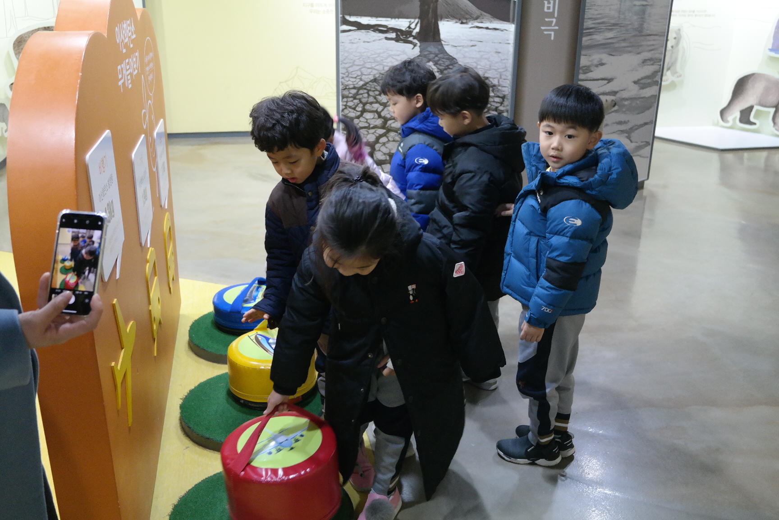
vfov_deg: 36.9
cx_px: 390
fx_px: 779
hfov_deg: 53.1
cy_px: 260
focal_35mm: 36
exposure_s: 1/50
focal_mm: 24
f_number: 3.5
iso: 1600
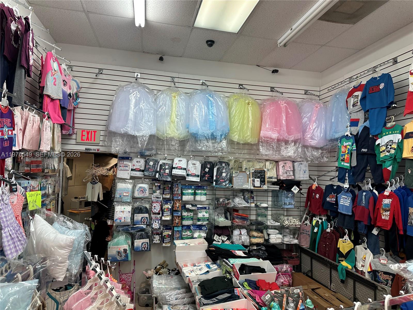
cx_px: 206
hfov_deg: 71.6
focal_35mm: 24
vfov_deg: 56.8
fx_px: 286
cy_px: 155
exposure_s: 1/120
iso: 125
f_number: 1.78
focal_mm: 6.86
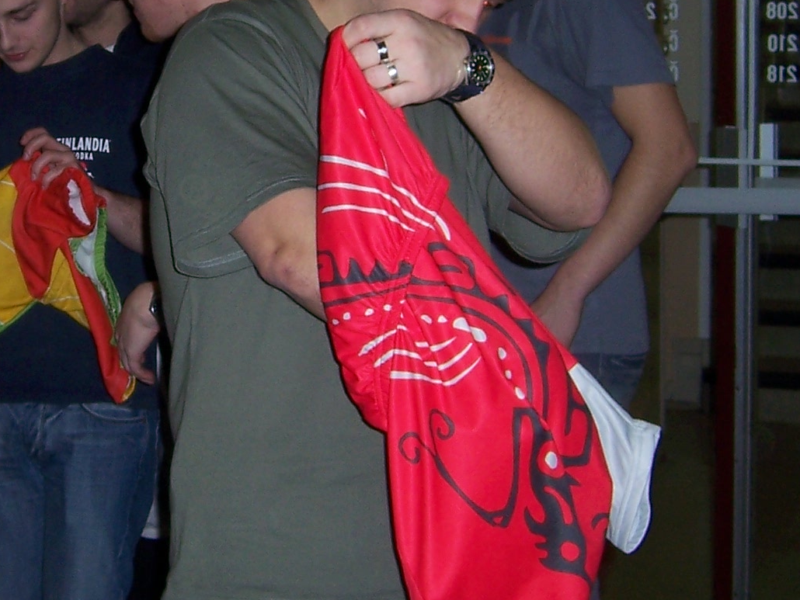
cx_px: 158
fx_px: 2080
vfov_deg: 16.3
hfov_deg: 21.5
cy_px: 120
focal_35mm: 90
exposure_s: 1/60
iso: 80
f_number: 2.8
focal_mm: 6.2
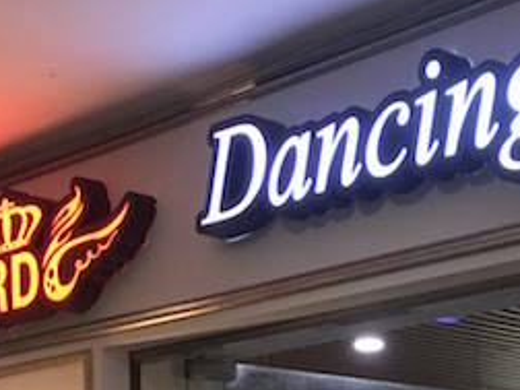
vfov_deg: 15.0
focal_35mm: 92
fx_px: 1382
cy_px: 565
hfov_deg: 21.2
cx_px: 355
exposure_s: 1/17
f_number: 2.2
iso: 64
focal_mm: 4.15
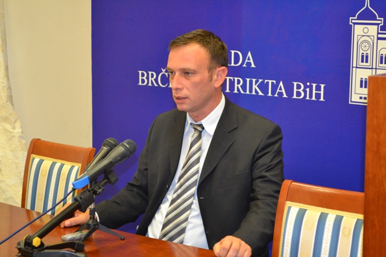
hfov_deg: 24.6
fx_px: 885
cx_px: 193
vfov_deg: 16.6
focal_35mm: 82
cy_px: 128
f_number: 5.6
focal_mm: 55
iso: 2200
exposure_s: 1/60
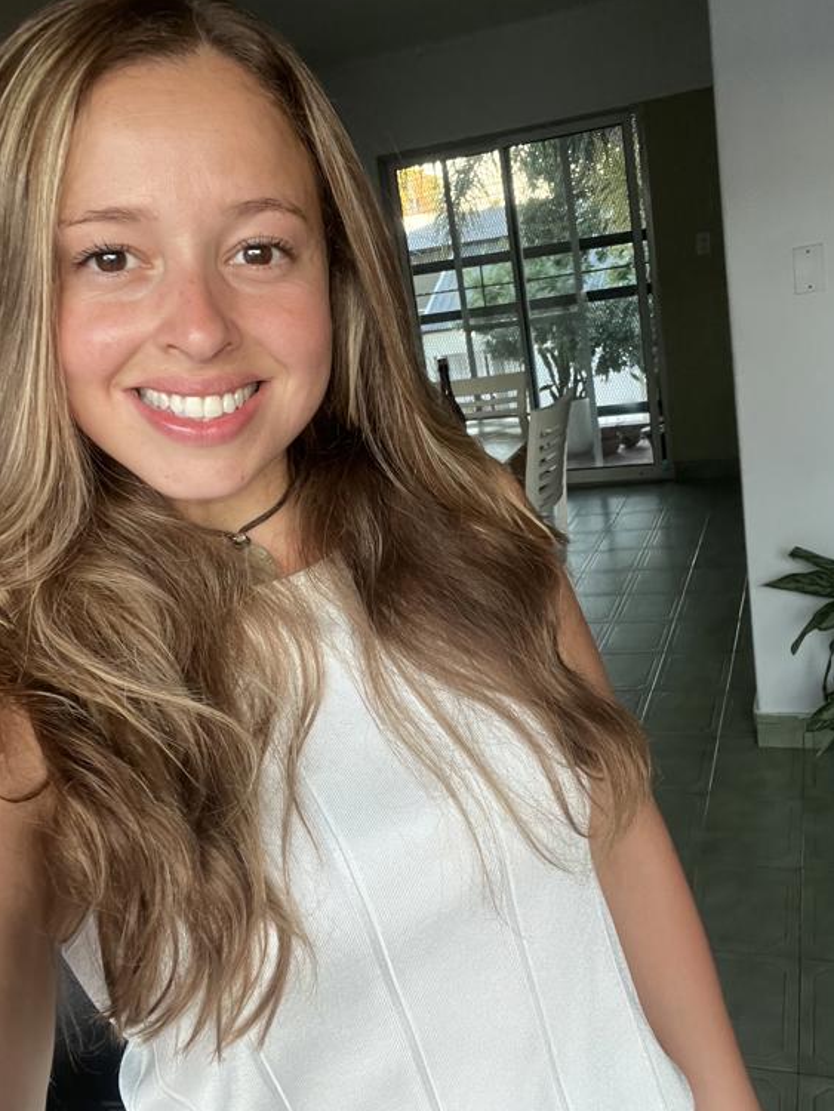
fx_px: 1027
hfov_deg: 44.2
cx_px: 419
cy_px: 530
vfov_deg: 56.8
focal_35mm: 32
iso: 200
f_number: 2.2
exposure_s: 1/60
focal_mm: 2.71
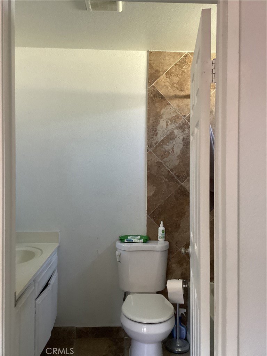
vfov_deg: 58.4
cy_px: 178
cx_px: 134
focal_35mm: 31
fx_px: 319
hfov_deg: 45.4
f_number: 2.4
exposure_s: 1/40
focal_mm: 3.3
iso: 250
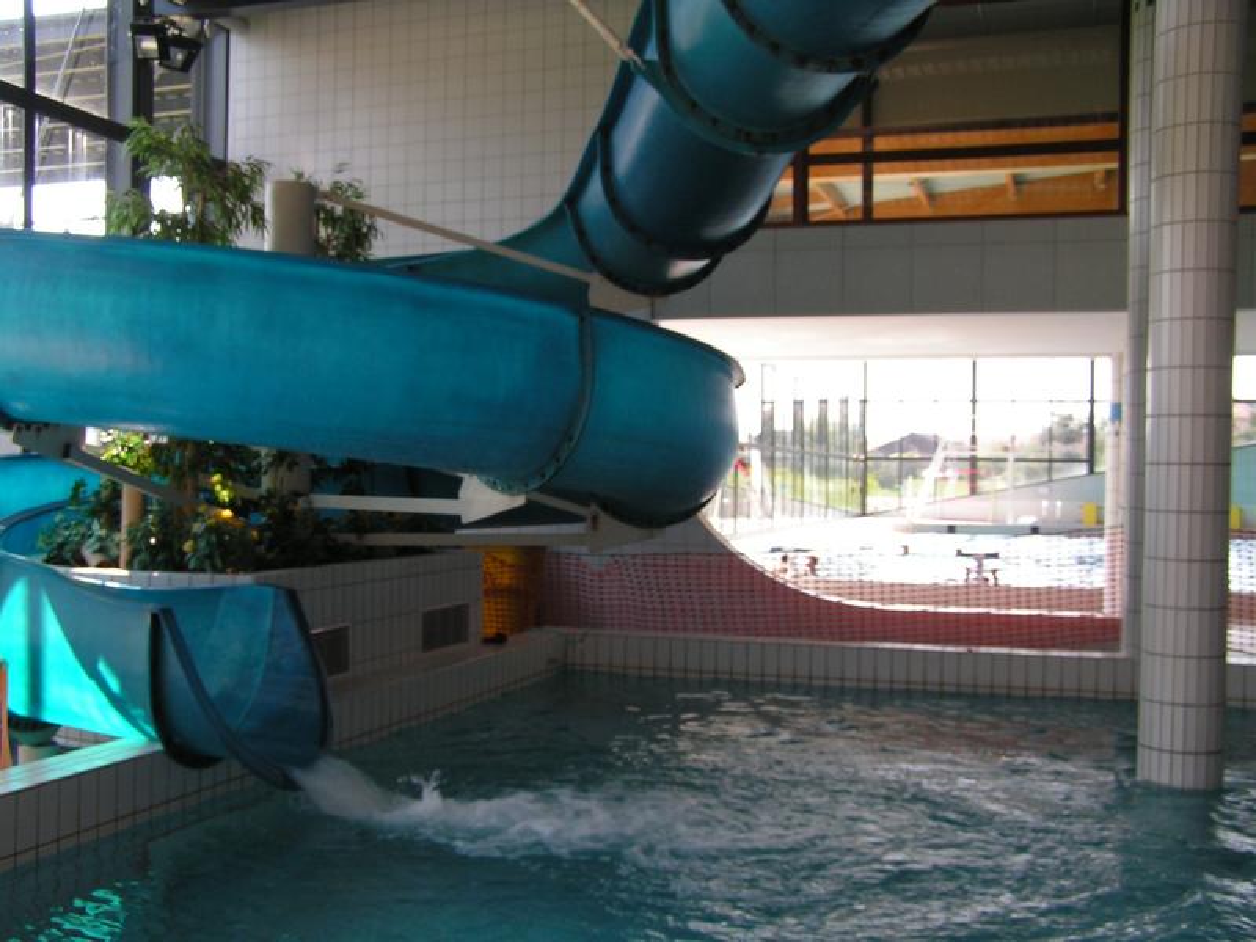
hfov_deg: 49.0
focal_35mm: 38
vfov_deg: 37.7
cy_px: 471
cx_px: 628
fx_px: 1379
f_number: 4.5
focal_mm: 6.3
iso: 50
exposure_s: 1/60
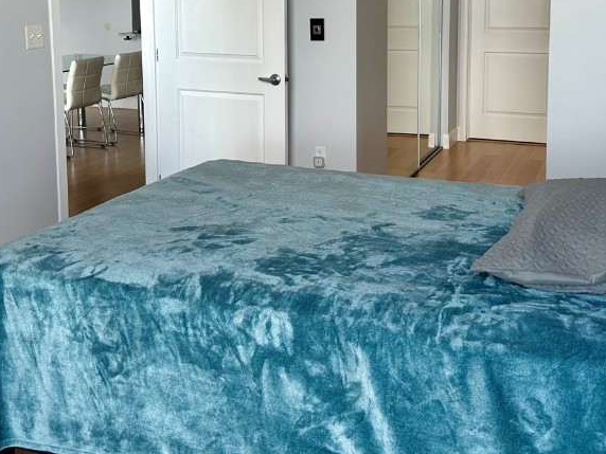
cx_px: 333
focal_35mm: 43
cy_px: 73
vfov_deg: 32.4
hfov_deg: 43.8
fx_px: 753
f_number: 1.78
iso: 64
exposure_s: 1/140
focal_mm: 6.86
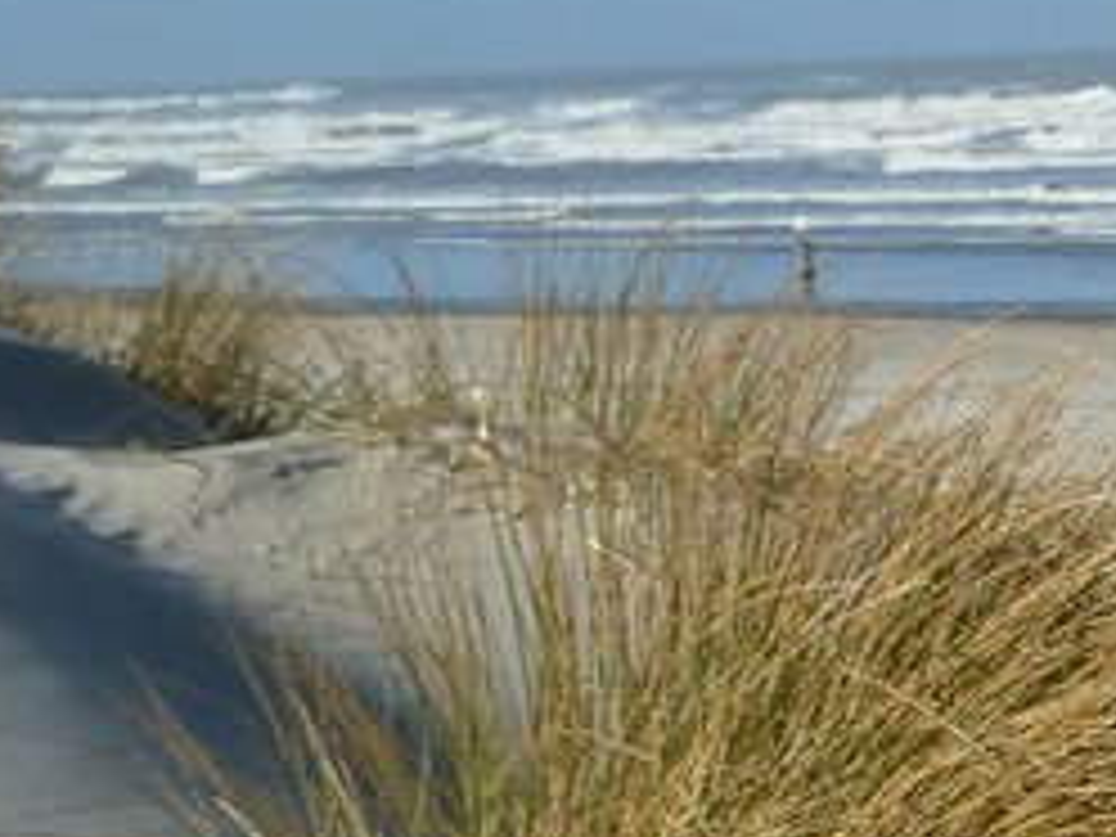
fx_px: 7866
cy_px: 1120
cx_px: 2034
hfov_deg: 7.8
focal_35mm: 244
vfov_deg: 6.0
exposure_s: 1/500
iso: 80
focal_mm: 9.7
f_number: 5
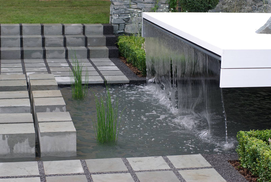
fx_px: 565
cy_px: 91
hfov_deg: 27.0
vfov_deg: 18.2
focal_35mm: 75
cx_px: 136
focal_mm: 50
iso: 100
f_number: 4
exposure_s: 1/250
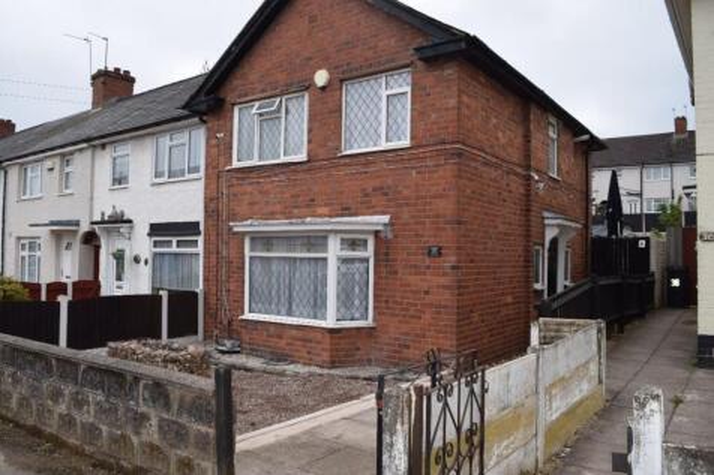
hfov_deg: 67.4
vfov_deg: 47.9
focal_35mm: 27
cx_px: 357
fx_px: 535
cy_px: 238
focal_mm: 18
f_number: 6.3
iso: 100
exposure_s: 1/200
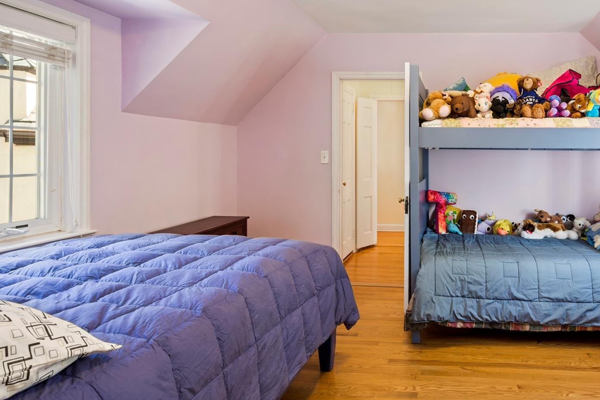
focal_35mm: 22
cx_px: 420
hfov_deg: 75.0
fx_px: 367
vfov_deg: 56.8
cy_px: 158
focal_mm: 10
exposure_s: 1.6
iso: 100
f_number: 8
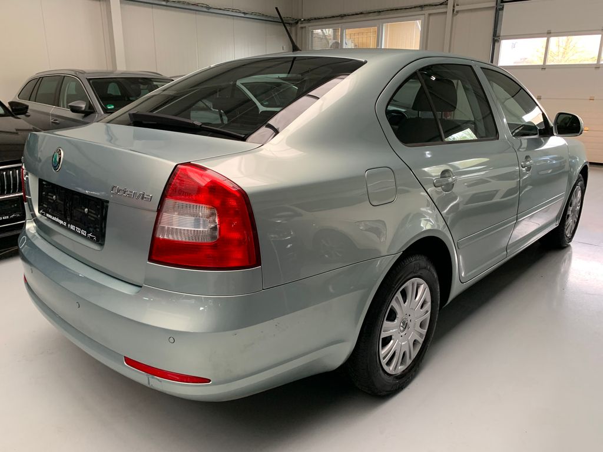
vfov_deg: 53.1
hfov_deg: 67.3
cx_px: 302
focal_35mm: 26
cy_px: 226
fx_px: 453
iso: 200
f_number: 1.8
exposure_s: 1/60
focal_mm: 4.25
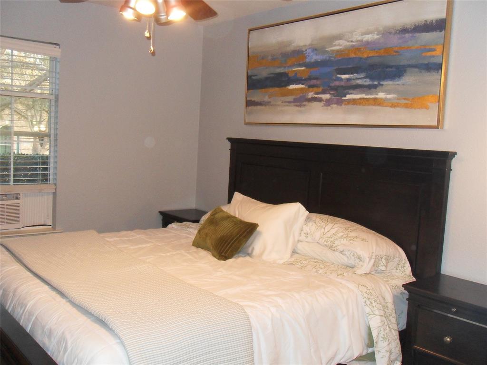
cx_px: 244
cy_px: 182
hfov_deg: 52.6
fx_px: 492
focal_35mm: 35
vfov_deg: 40.7
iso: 400
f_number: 3.5
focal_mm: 6.3
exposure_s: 1/45
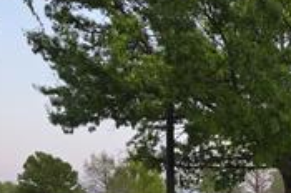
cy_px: 263
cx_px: 328
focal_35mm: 69
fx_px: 557
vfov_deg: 18.1
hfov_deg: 26.7
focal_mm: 6.3
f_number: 1.7
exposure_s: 1/180
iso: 160
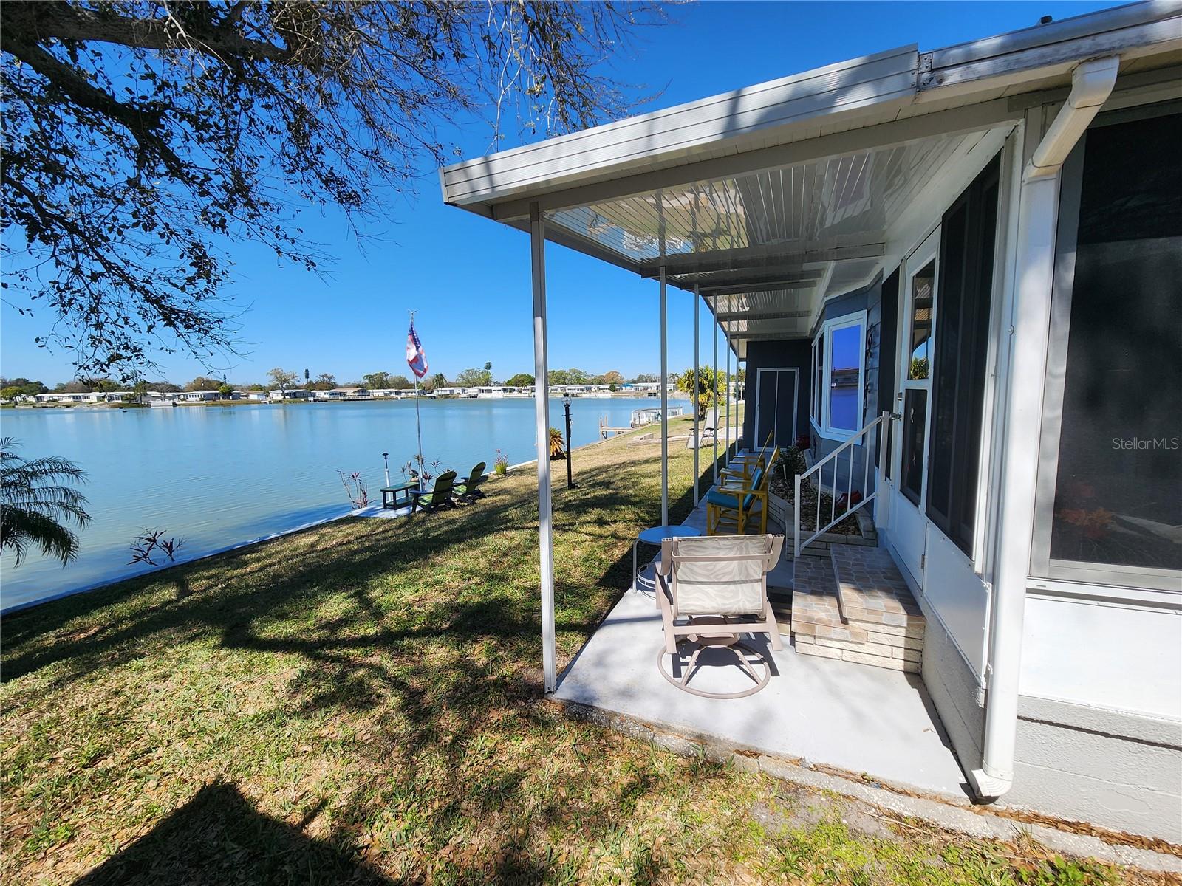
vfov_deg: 89.9
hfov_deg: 106.2
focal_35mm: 13
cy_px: 443
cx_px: 591
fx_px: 444
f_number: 2.2
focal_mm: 2.2
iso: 50
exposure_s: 1/1904
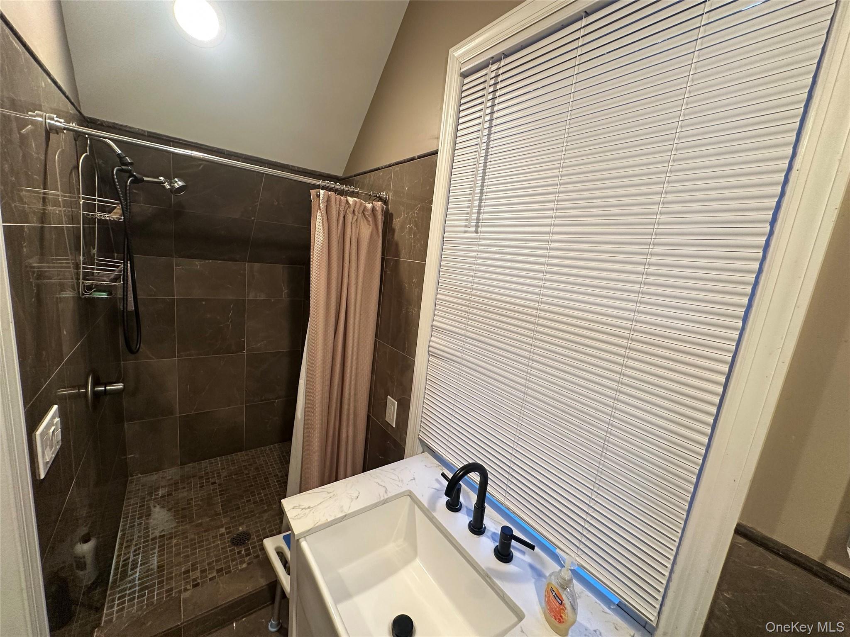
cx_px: 425
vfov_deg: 85.7
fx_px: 344
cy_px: 318
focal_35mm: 14
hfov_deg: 102.1
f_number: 2.2
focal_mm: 2.22
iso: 200
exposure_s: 1/60
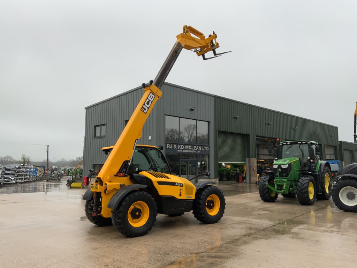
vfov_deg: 48.2
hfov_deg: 61.7
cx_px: 178
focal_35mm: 29
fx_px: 299
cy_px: 134
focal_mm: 3
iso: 16
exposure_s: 1/204
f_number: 1.8
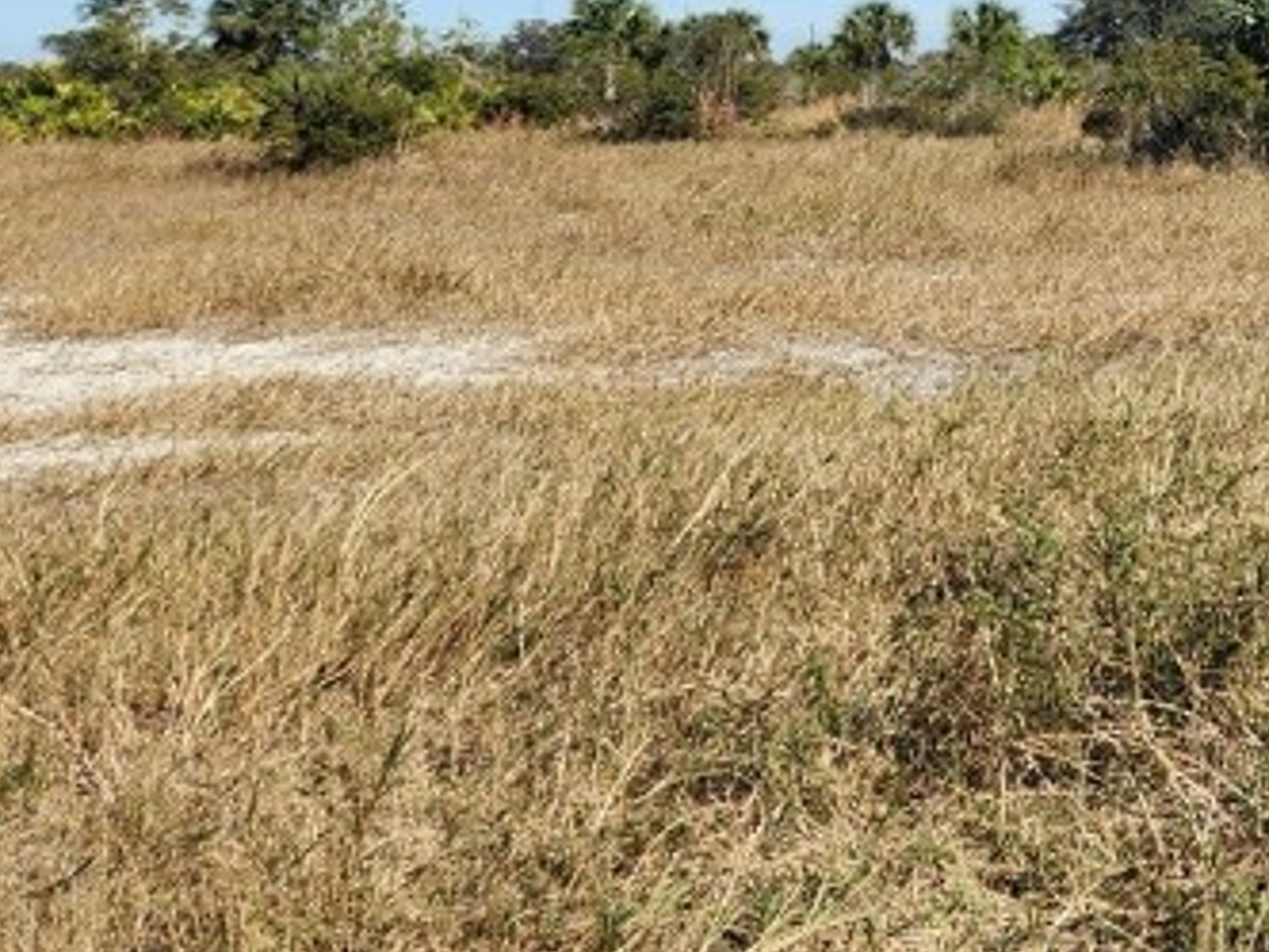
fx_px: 2603
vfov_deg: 19.8
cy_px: -103
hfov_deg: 23.3
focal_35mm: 71
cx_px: 1777
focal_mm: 5.4
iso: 20
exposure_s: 1/1789
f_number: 1.8
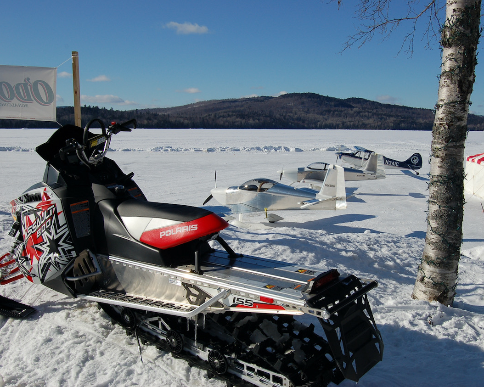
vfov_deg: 36.5
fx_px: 587
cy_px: 192
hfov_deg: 44.6
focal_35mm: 41
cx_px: 288
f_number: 11
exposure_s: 1/500
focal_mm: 24
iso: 200
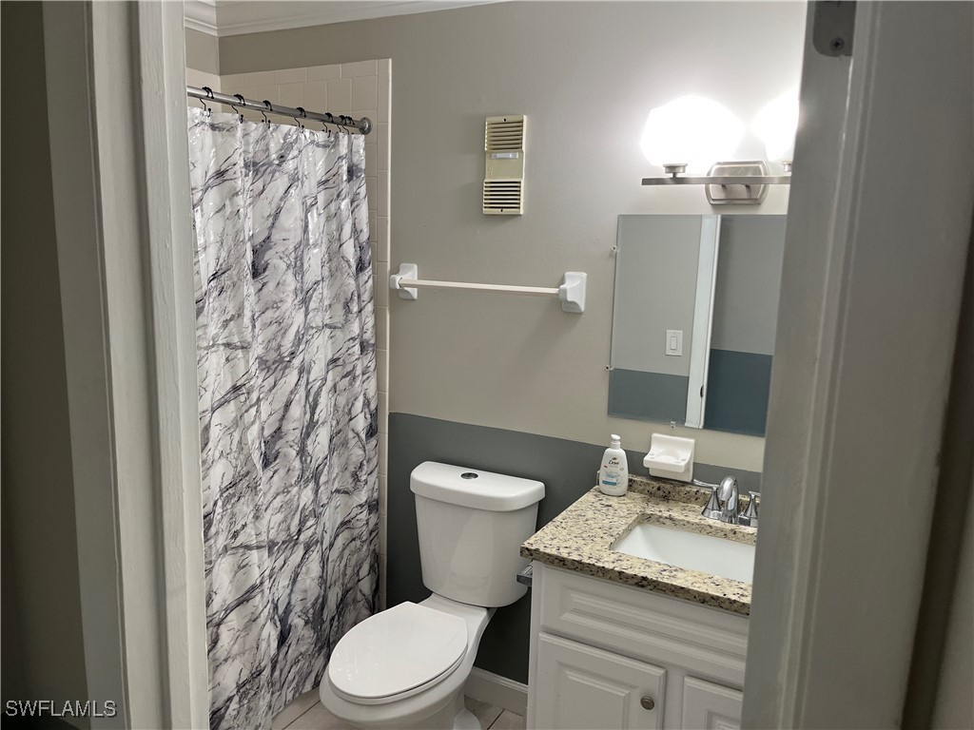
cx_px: 487
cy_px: 365
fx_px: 732
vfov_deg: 53.1
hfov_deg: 67.3
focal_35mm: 26
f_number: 1.6
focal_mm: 5.1
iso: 100
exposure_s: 1/120
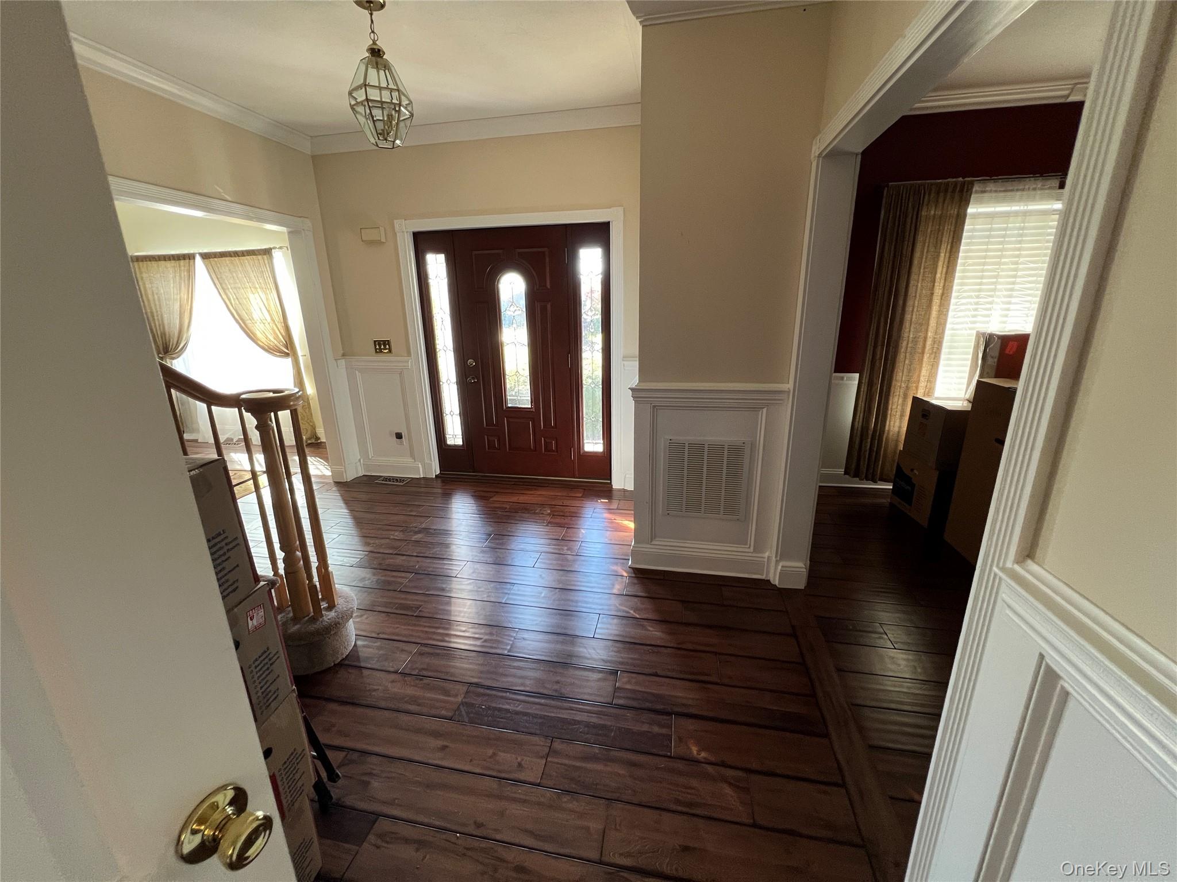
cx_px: 588
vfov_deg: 89.9
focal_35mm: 13
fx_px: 442
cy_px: 441
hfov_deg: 106.2
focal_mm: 1.57
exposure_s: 1/120
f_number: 1.8
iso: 250
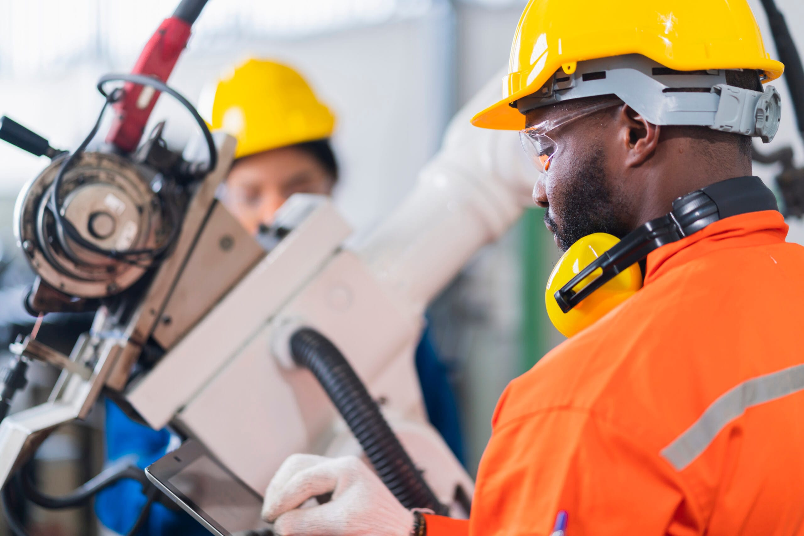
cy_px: 268
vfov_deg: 16.1
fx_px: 1899
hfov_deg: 23.9
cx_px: 402
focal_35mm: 85
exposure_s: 1/200
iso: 250
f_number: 1.8
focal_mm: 85
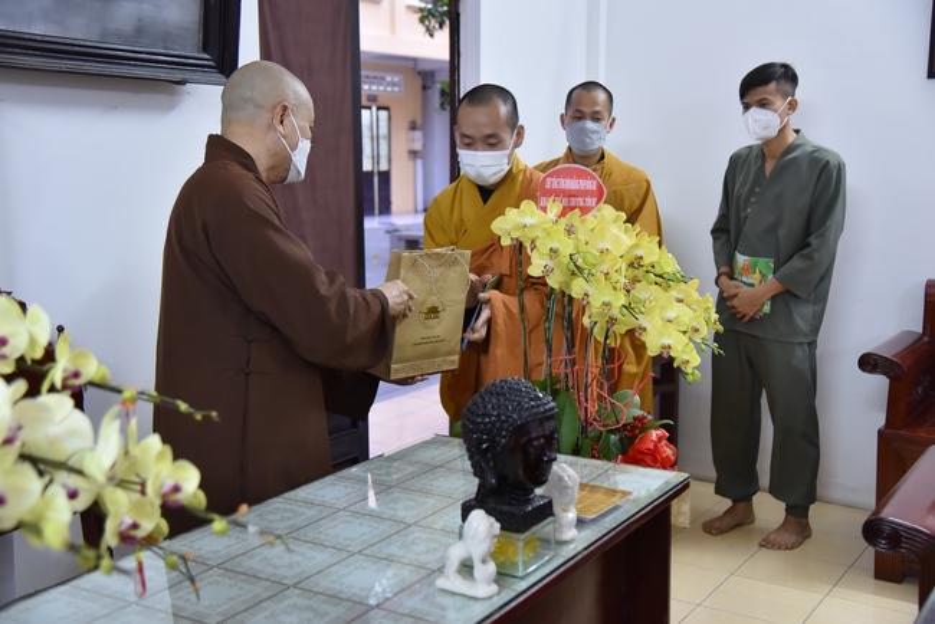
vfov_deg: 30.5
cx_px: 468
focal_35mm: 44
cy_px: 312
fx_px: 1143
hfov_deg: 44.5
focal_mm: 44
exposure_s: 1/50
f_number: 4
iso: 2000
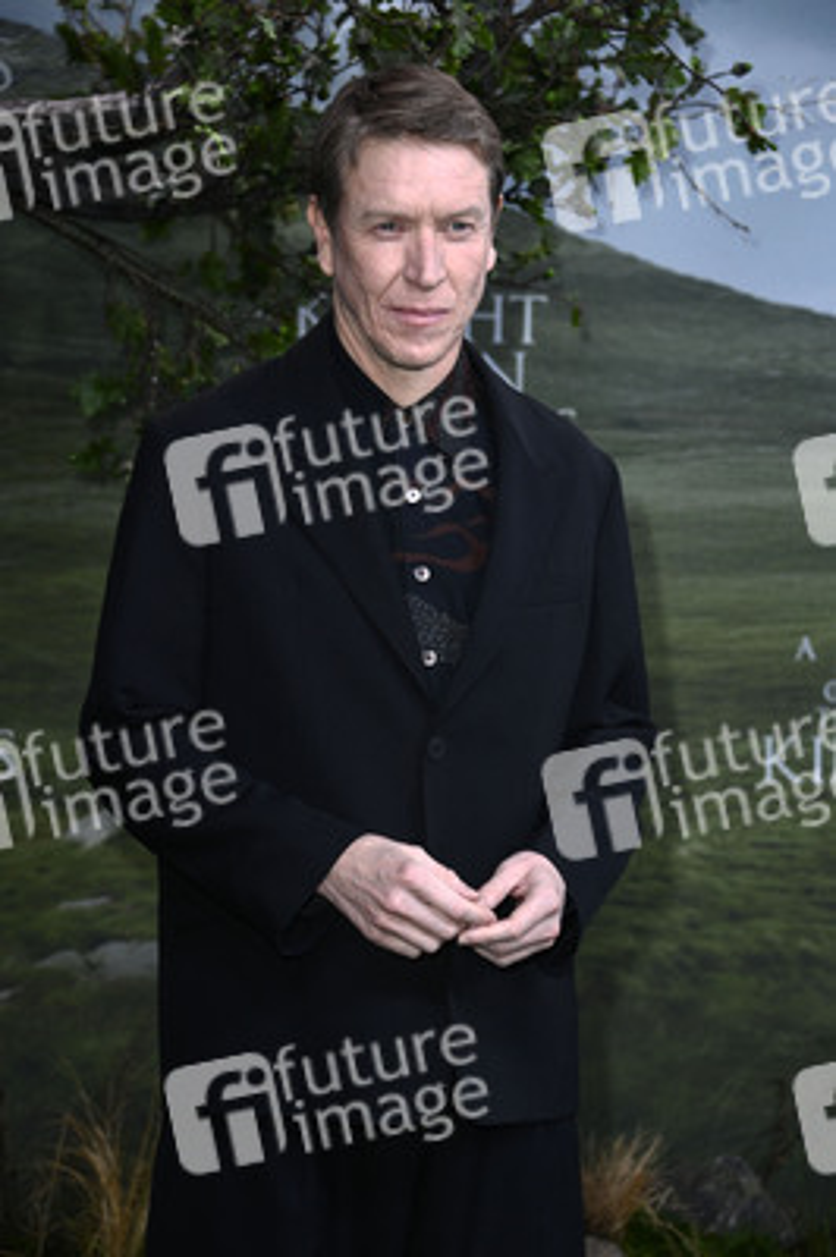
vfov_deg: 22.2
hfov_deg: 14.8
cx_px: 418
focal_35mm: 92
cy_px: 628
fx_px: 3210
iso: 640
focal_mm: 92
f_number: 5.6
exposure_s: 1/250
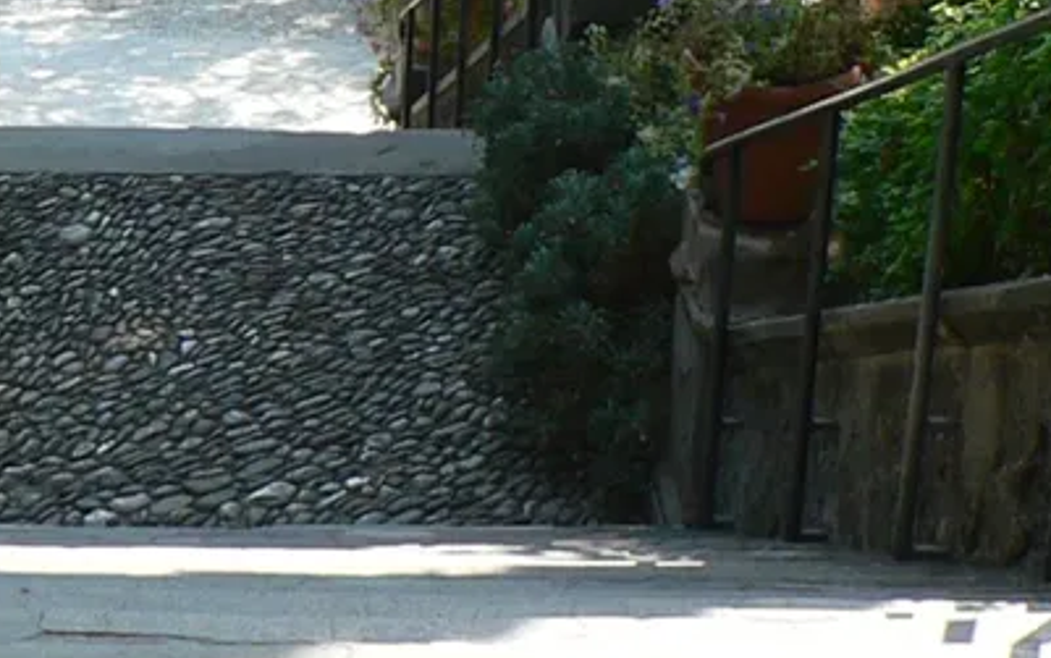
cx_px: 105
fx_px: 4241
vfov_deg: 8.7
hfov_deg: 14.0
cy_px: -189
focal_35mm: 148
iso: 64
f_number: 4
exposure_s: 1/125
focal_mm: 6
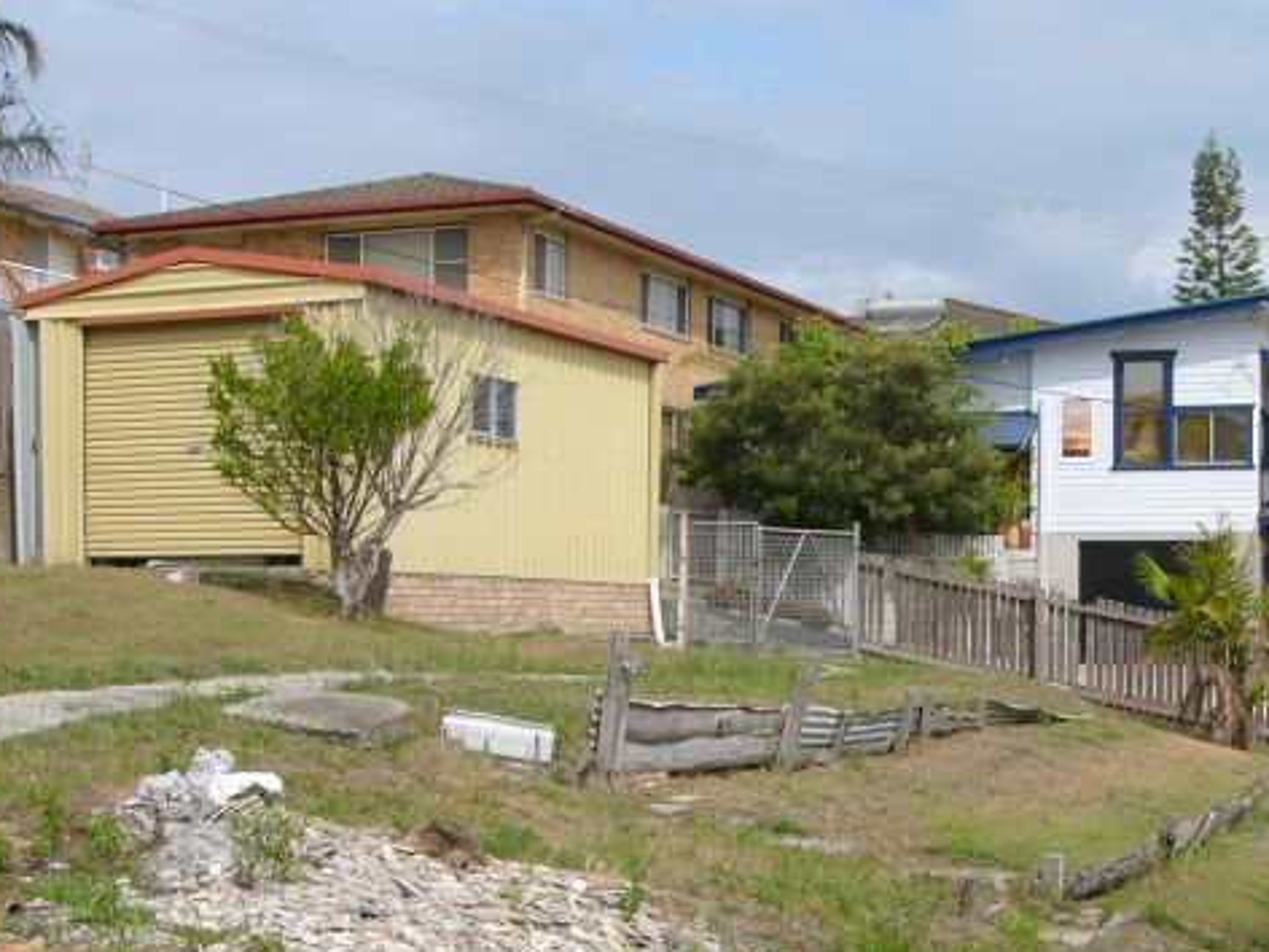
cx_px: 909
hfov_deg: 31.3
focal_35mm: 61
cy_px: 718
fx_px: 2236
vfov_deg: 23.8
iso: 50
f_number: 3.7
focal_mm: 6
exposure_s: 1/1000
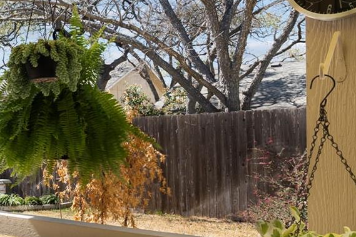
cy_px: 131
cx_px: -121
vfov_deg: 25.0
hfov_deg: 29.0
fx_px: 534
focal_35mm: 54
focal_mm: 15
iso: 400
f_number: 8
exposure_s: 1/200
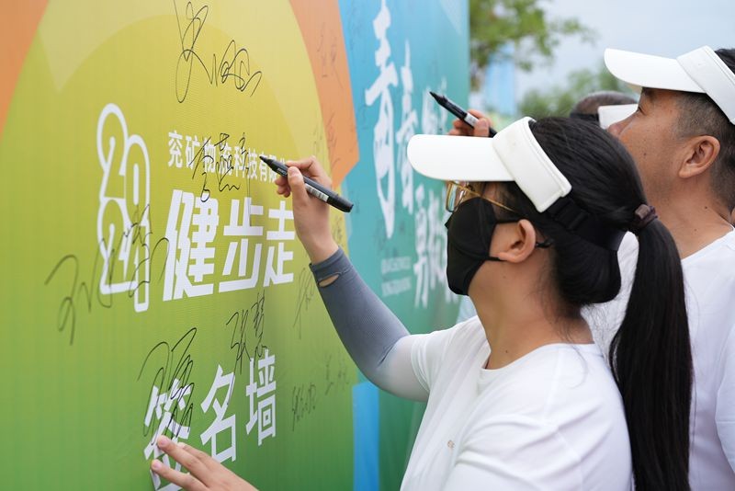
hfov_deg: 39.6
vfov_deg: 27.0
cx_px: 368
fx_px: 1021
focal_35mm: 50
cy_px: 246
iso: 80
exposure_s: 1/250
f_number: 4
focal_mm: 50
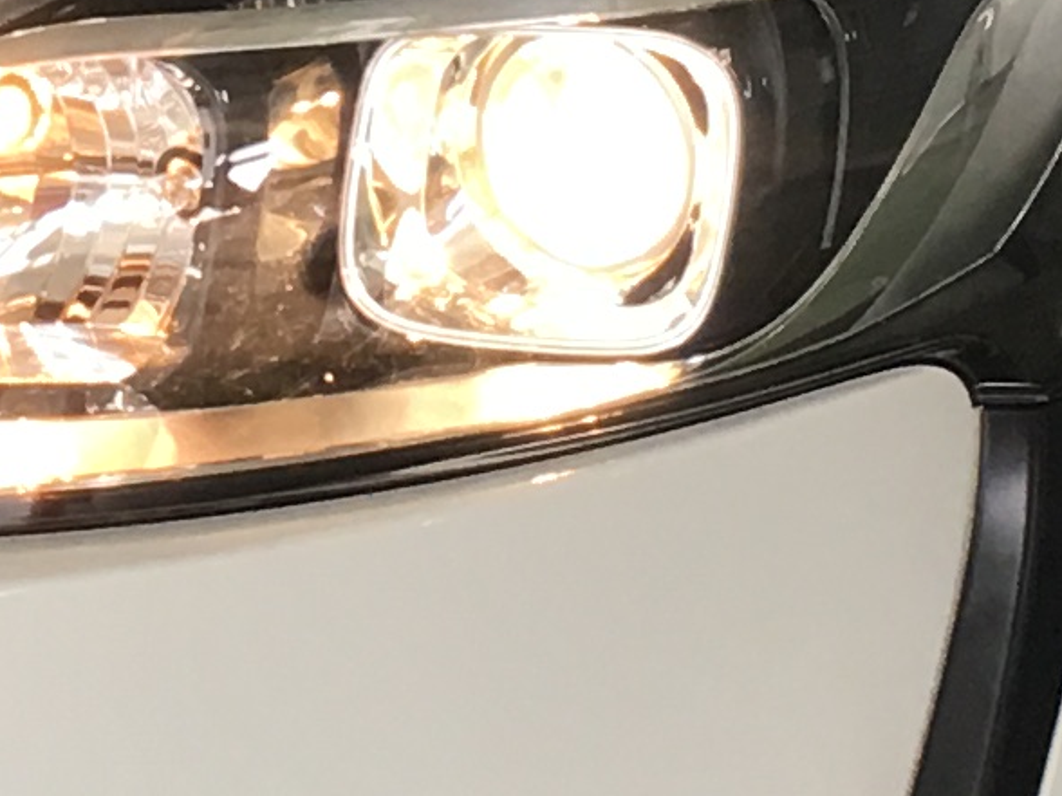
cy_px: -42
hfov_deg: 9.9
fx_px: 6105
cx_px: 200
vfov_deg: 7.4
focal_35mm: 199
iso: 25
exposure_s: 1/40
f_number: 2.2
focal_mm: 4.15
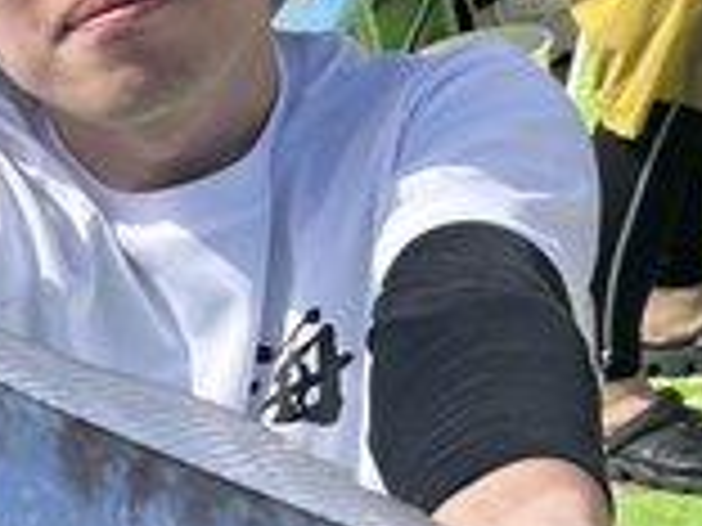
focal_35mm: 107
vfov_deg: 13.7
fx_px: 2170
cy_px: 513
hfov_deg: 17.9
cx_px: 0
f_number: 1.5
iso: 50
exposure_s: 1/3968
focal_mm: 5.7
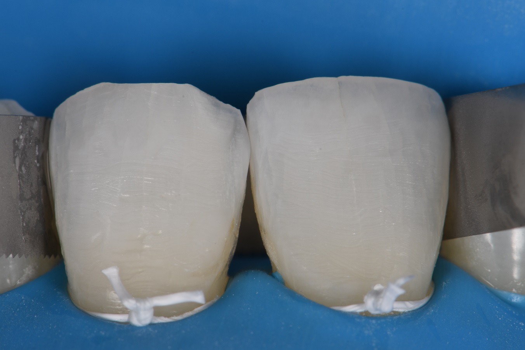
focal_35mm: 157
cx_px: 262
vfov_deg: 8.7
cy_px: 175
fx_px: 2288
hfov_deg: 13.1
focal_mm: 105
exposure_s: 1/160
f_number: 32
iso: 200
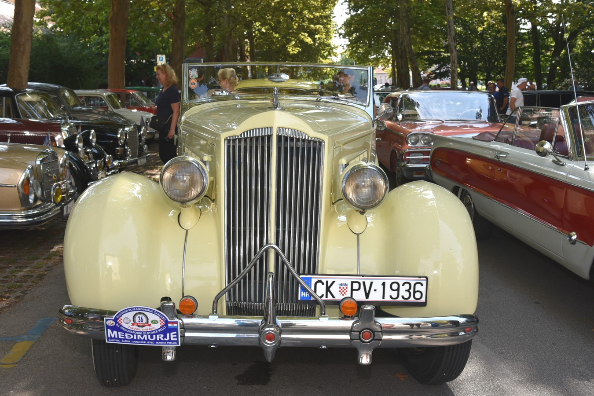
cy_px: 198
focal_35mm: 38
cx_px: 297
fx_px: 627
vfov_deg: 35.1
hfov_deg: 50.7
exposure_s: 1/200
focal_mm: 38
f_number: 8
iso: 400
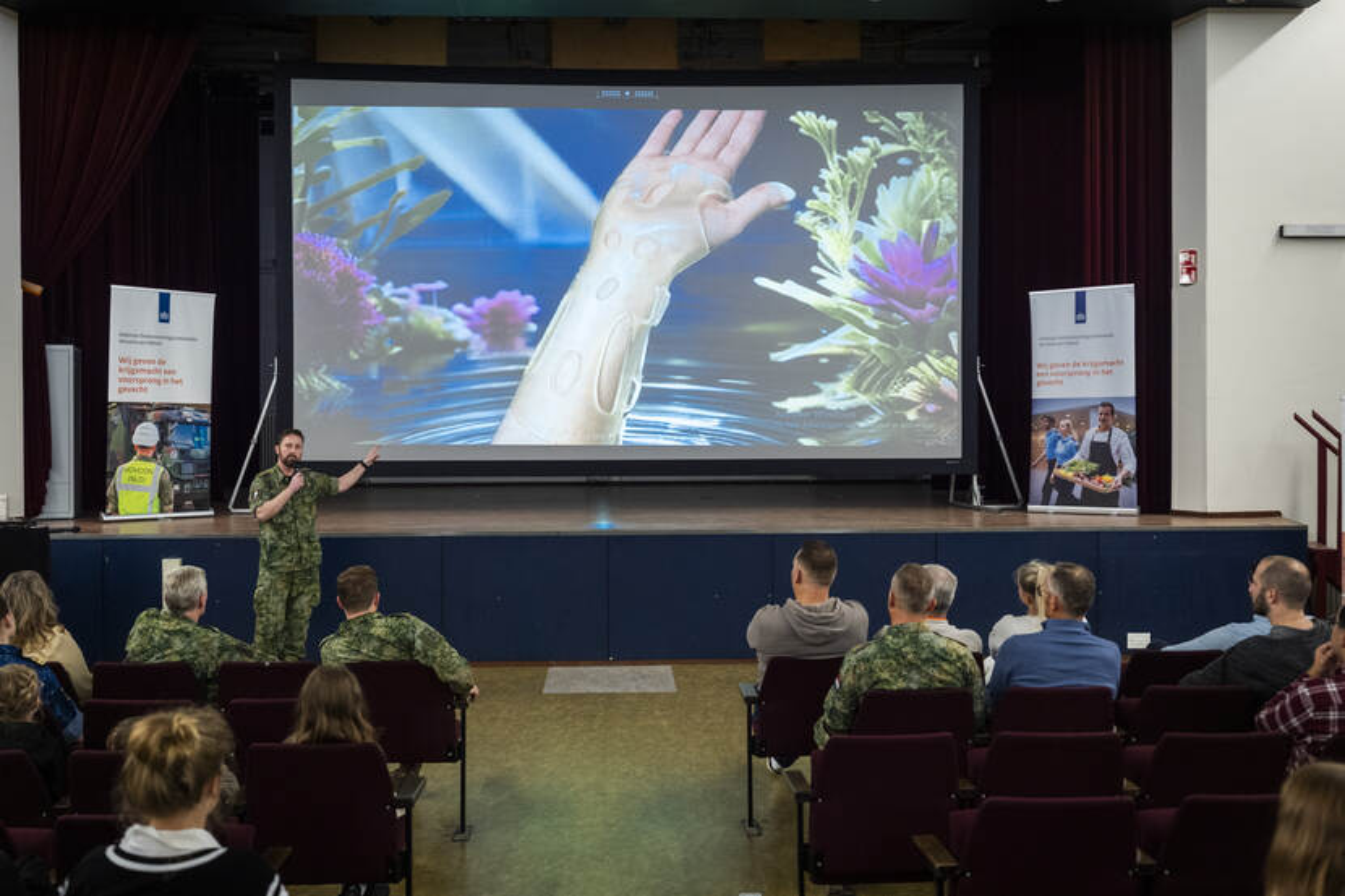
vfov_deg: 37.8
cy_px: 448
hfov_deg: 54.4
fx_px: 1307
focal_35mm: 35
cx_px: 672
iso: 2500
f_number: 2.8
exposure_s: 1/100
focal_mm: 35
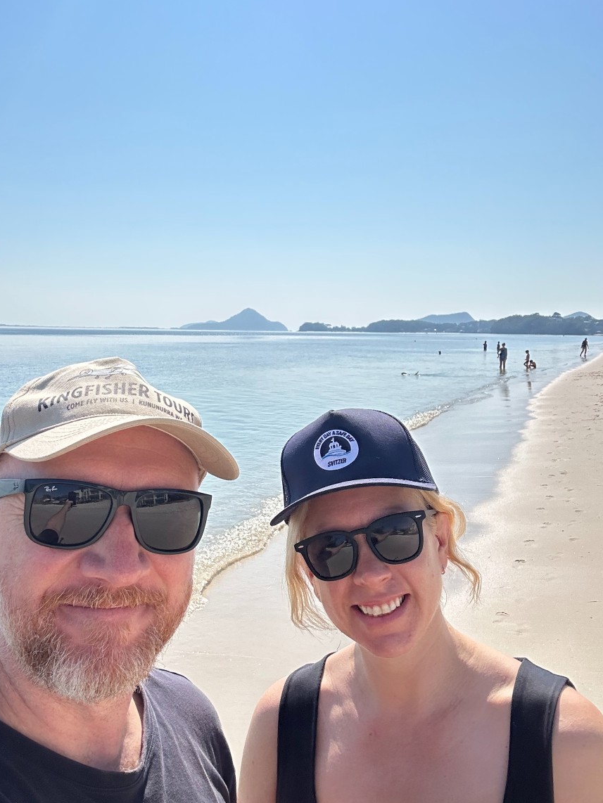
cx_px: 268
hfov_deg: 40.7
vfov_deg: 52.6
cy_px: 383
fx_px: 813
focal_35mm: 35
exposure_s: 1/1996
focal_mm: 2.69
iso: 25
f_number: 1.9
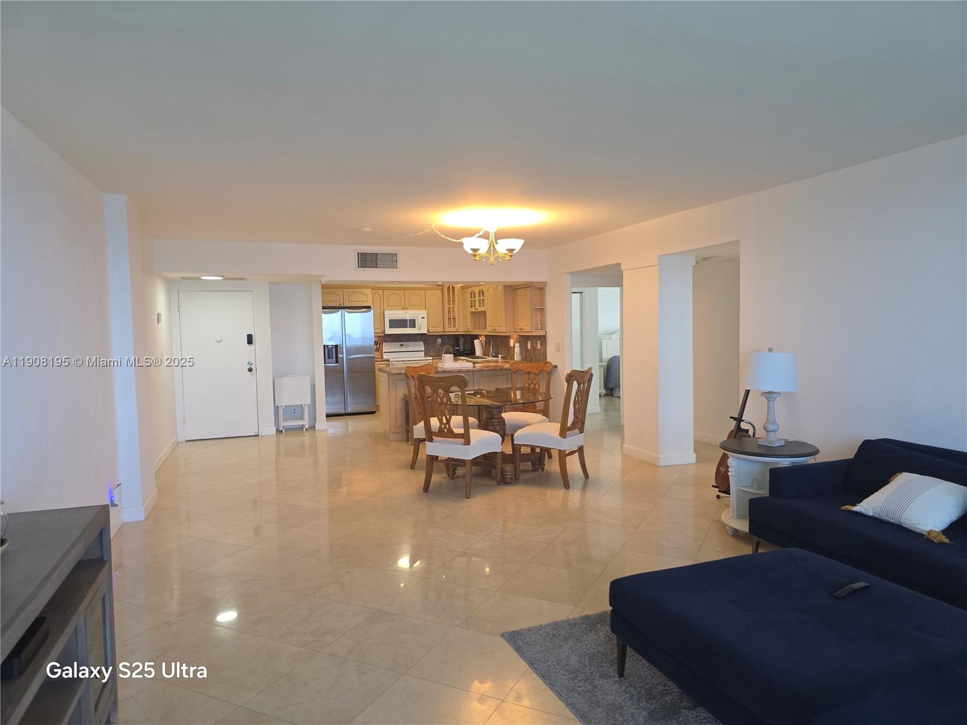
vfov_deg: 58.9
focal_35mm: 23
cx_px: 484
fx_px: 643
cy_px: 362
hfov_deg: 73.9
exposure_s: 1/120
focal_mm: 6.3
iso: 160
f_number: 1.7
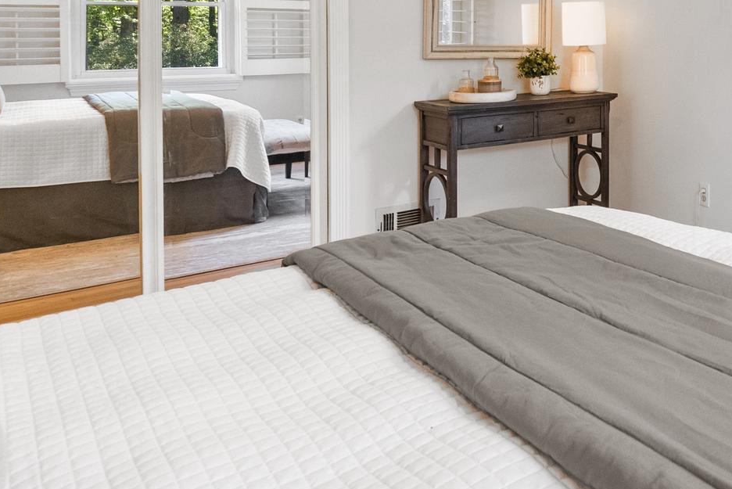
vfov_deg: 35.2
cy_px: 28
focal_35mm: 35
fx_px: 712
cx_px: 718
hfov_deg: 46.4
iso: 1600
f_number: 9
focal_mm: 16
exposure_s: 1/25
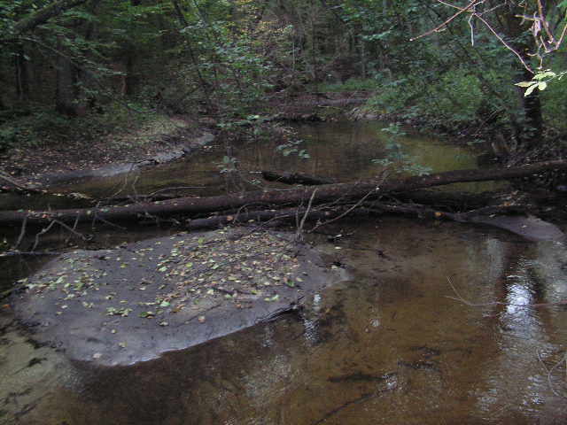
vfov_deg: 39.7
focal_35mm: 36
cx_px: 284
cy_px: 212
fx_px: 590
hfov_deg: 51.4
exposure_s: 1/40
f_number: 3.2
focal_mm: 6
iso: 160
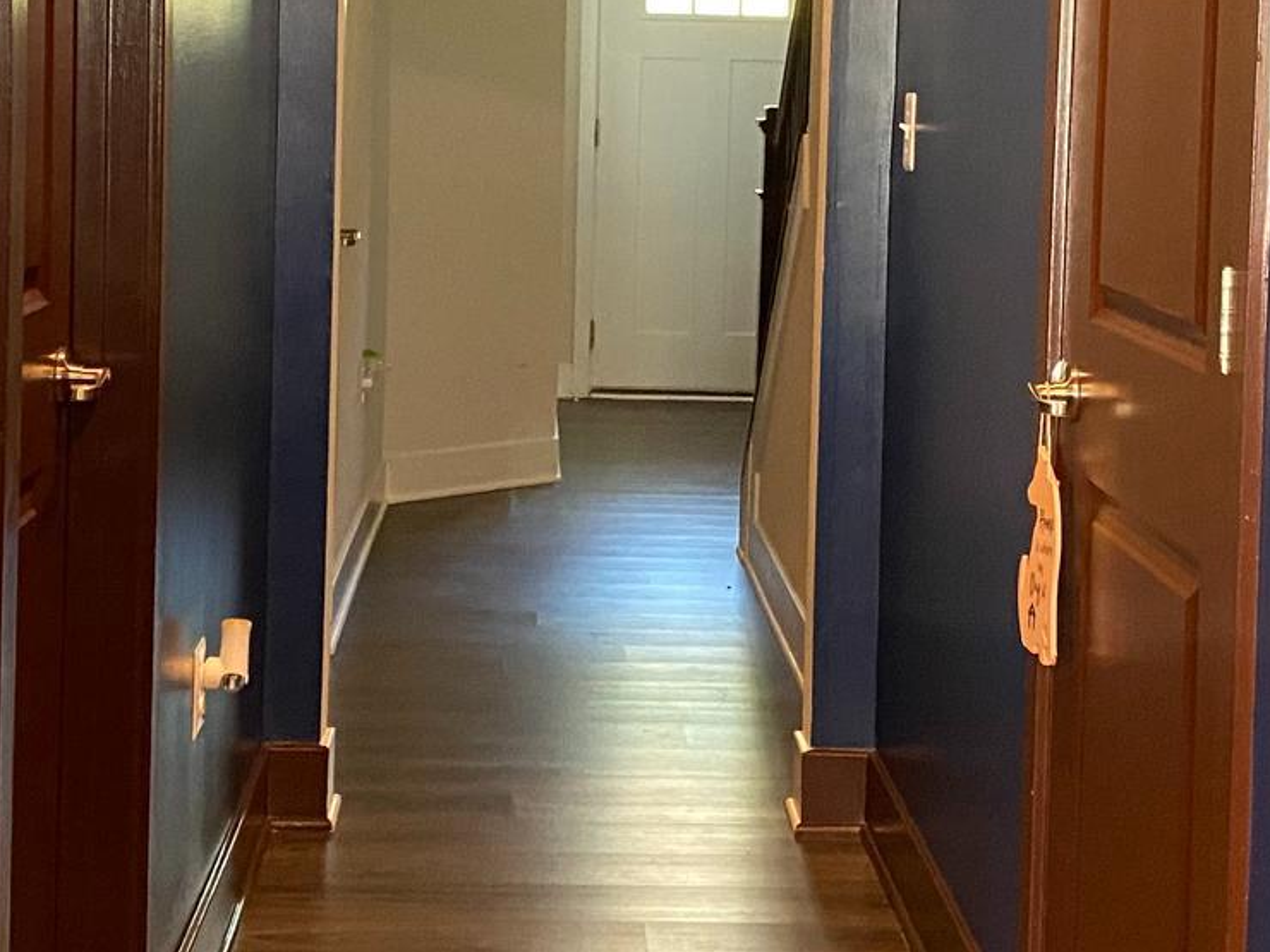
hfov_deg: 27.0
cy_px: 240
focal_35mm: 72
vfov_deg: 20.3
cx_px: 673
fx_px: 2642
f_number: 1.8
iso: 500
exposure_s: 1/60
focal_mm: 4.25
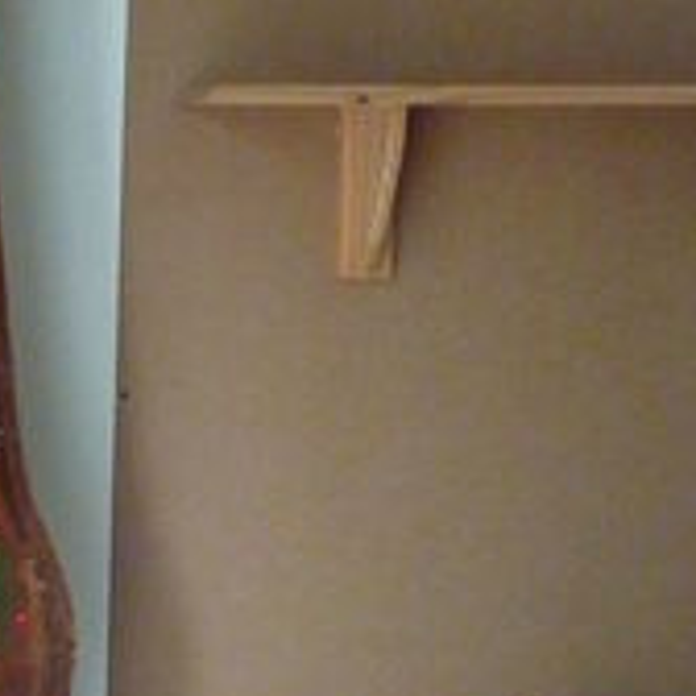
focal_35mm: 79
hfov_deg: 20.2
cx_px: -191
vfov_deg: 21.9
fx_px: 1797
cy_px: 410
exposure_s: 1/60
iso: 800
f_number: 3.3
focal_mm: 4.1
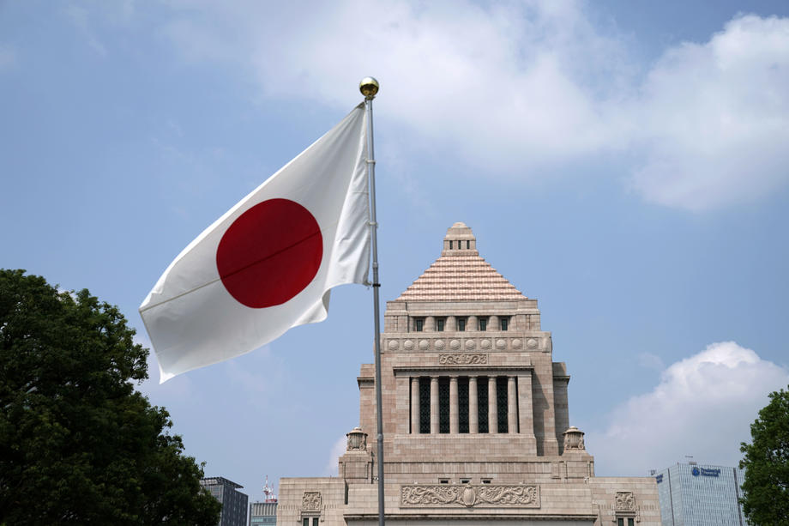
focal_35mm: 56
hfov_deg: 35.6
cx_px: 394
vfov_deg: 24.2
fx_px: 1227
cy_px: 263
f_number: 5.6
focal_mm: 56
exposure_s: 1/800
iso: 100
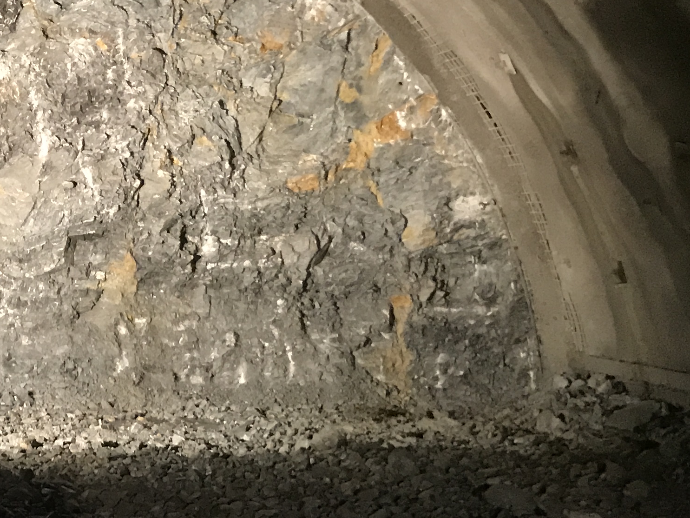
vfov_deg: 19.2
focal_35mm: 76
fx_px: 1515
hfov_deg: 23.1
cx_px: -177
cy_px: 120
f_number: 1.8
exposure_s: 1/11
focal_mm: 3.99
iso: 100
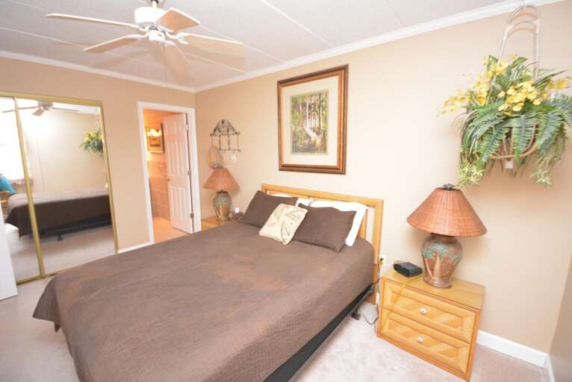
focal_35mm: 15
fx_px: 239
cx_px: 286
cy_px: 191
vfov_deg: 77.4
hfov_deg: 100.3
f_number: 4
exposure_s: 1/60
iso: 3200
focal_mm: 10
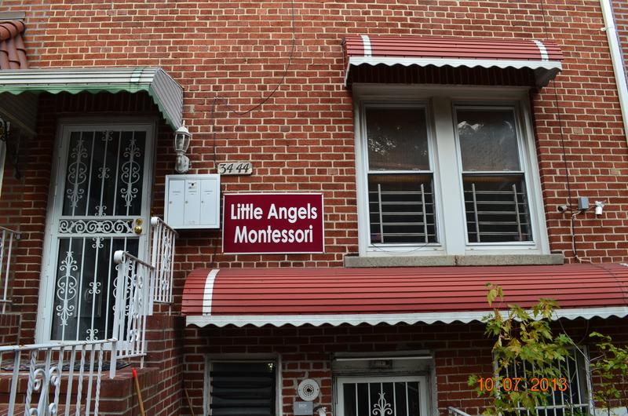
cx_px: 314
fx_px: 470
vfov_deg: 47.7
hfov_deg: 67.5
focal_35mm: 27
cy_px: 208
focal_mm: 18
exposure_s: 1/100
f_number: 11
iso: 200
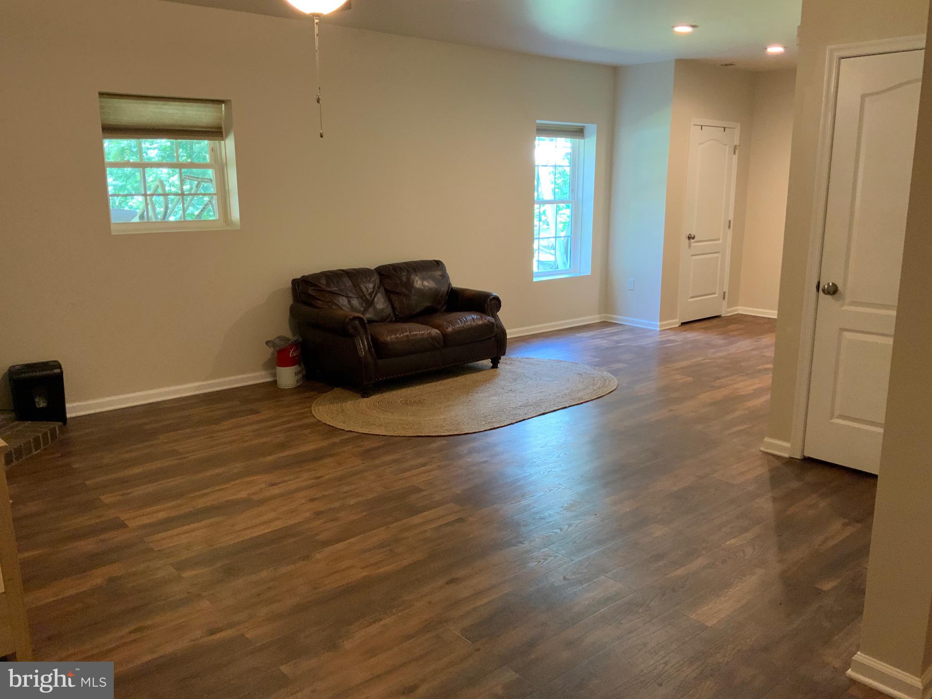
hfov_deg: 61.7
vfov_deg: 48.2
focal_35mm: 29
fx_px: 781
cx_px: 466
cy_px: 350
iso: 250
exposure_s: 1/60
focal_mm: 3
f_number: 1.8
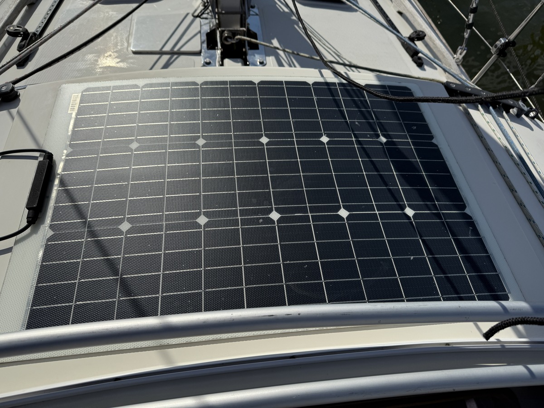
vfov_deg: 56.8
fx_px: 377
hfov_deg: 71.6
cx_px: 272
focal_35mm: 24
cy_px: 204
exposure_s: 1/11905
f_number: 1.78
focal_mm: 6.76
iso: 80
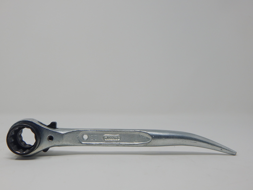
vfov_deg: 30.3
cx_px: 126
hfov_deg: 39.7
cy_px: 95
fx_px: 351
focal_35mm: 48
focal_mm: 8.6
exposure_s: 1/125
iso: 125
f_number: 3.7
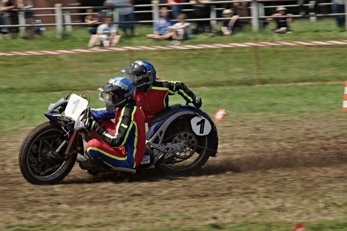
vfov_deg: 6.1
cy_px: 116
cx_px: 174
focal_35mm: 225
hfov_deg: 9.1
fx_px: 2169
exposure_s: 1/400
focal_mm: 150
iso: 100
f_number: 8
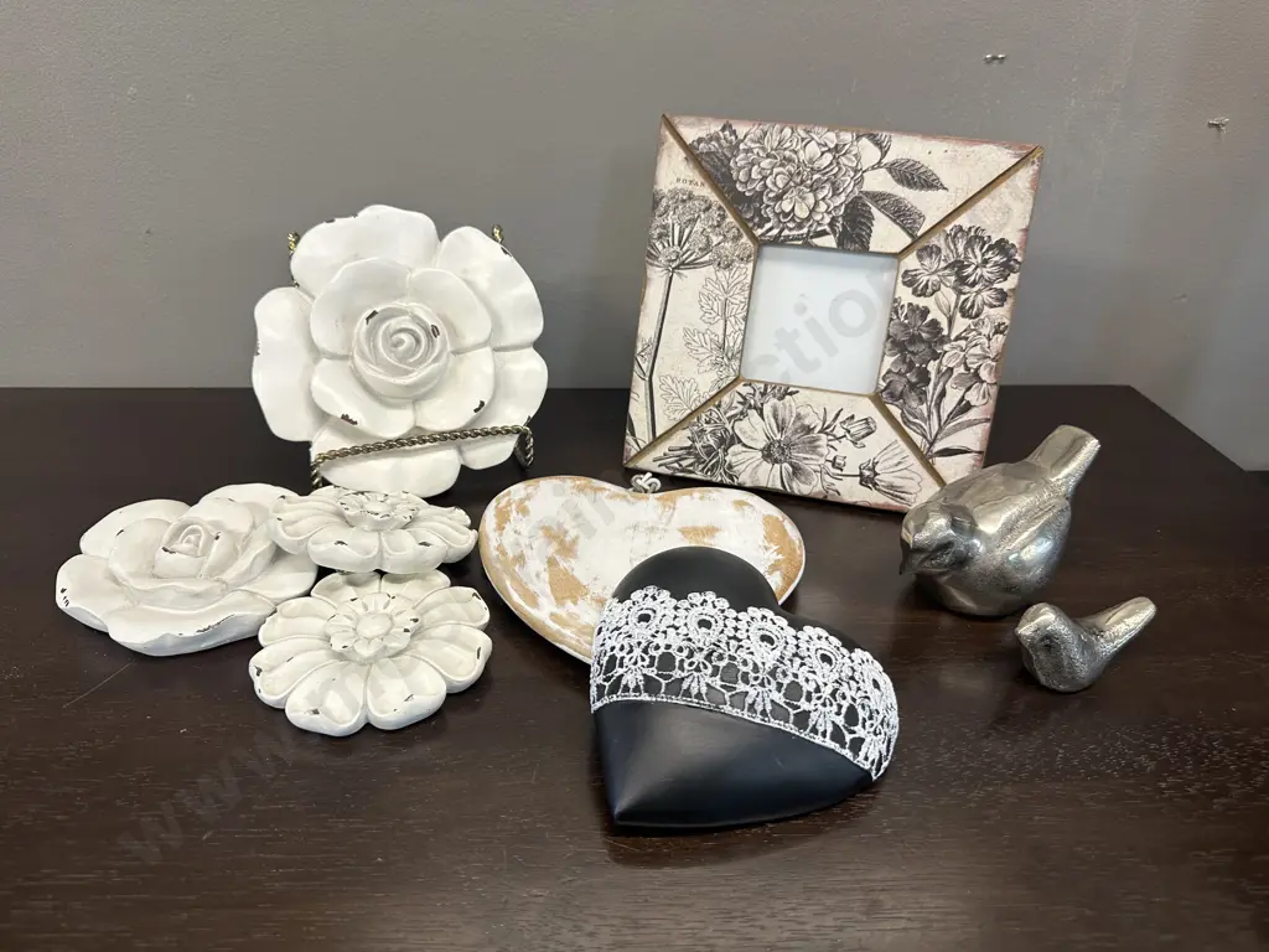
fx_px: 880
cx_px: 634
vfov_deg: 56.8
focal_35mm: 24
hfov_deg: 71.6
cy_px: 476
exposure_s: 1/100
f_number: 1.78
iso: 160
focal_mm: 6.86
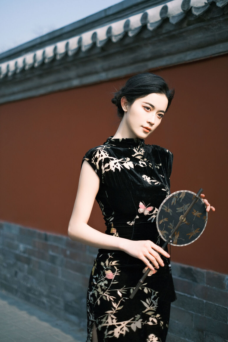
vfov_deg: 37.5
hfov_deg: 25.5
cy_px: 171
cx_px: 114
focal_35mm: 53
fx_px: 503
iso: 500
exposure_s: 1/25000
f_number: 1.4
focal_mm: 35
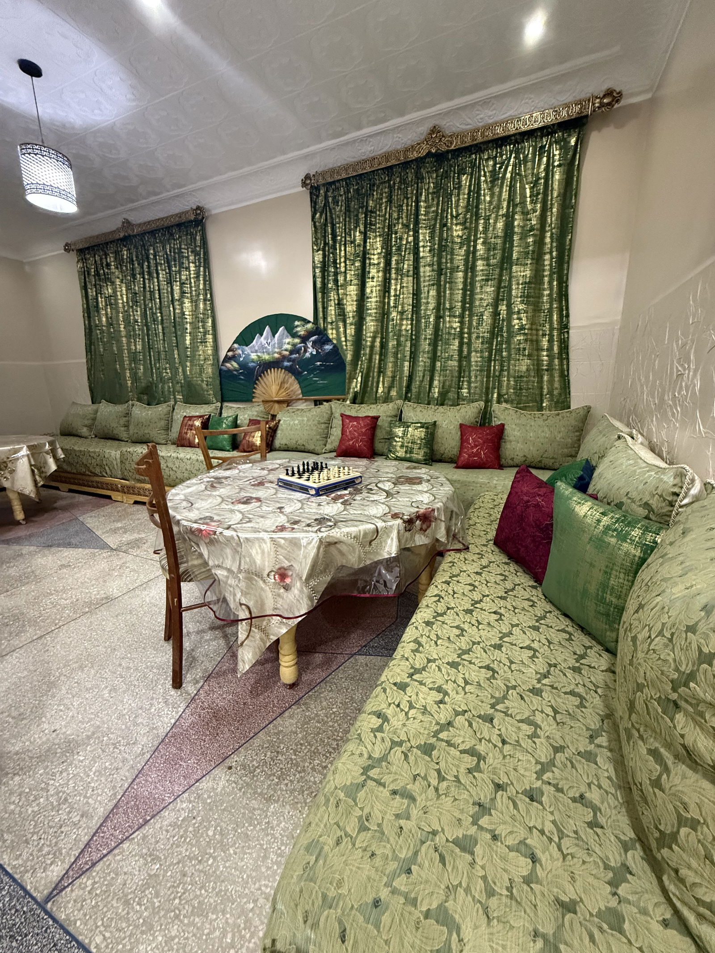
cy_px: 476
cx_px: 358
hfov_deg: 85.7
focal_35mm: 14
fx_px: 386
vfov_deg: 102.1
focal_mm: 2.22
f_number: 2.2
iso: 800
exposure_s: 1/50
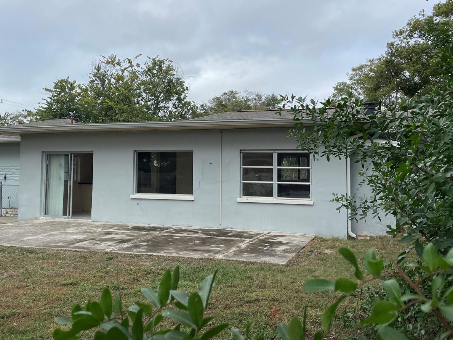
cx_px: 207
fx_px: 458
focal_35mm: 35
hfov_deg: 52.6
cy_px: 153
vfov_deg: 40.6
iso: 32
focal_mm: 4.2
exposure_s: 1/2618
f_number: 1.6
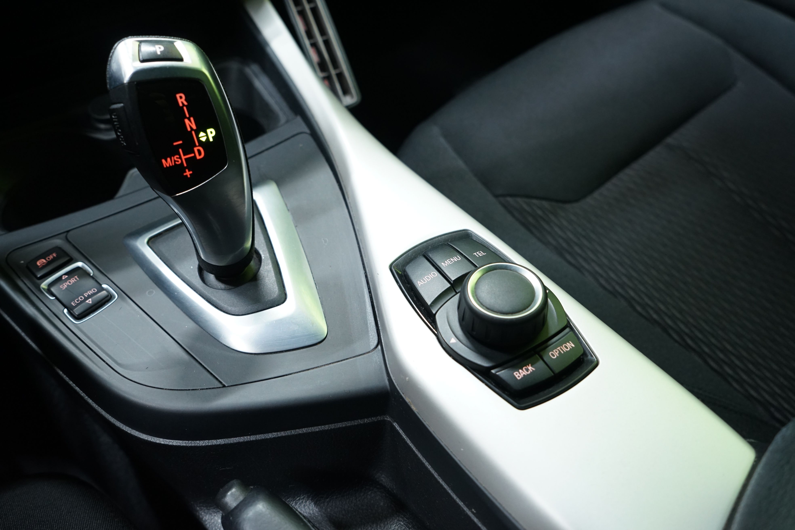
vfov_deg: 45.0
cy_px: 265
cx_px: 398
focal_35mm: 29
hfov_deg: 63.7
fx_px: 640
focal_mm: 29
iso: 1600
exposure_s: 1/20
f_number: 5
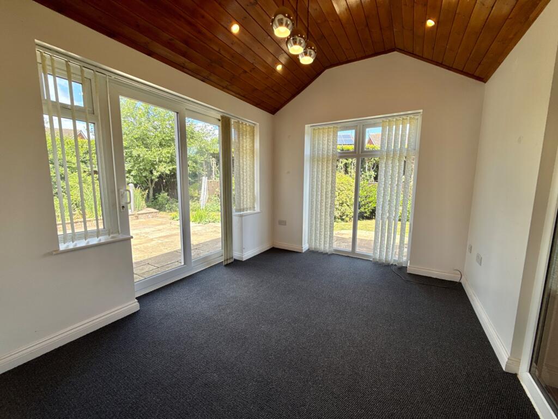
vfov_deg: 85.7
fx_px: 226
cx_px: 279
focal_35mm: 14
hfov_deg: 102.1
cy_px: 210
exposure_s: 1/344
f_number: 2.2
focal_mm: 2.22
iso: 64
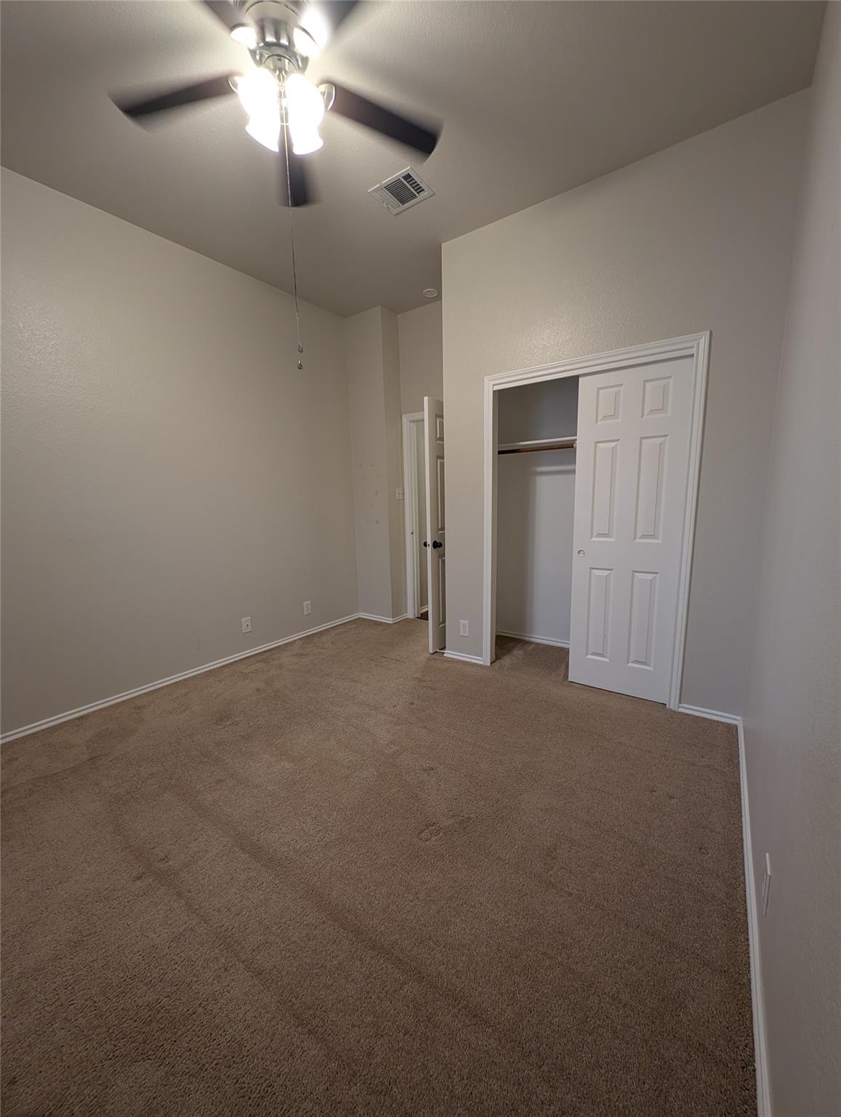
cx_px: 420
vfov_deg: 110.4
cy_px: 558
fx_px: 388
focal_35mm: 12
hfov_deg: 94.7
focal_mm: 2.23
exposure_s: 1/24
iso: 82
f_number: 1.95
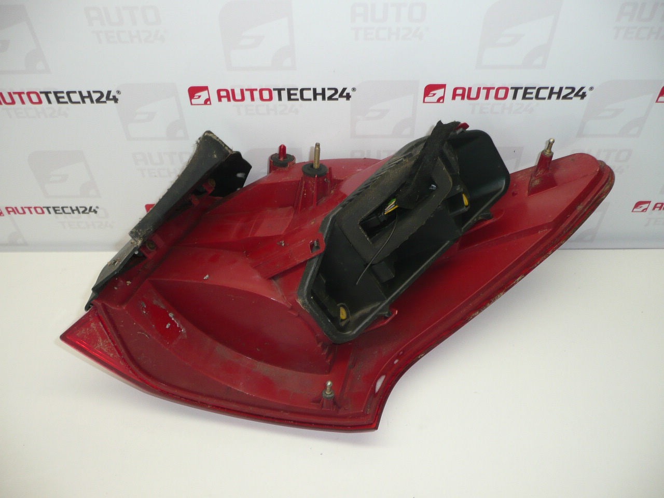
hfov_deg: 63.4
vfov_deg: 49.7
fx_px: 537
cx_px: 332
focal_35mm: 28
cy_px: 249
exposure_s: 1/60
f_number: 3.3
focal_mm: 4.6
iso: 100
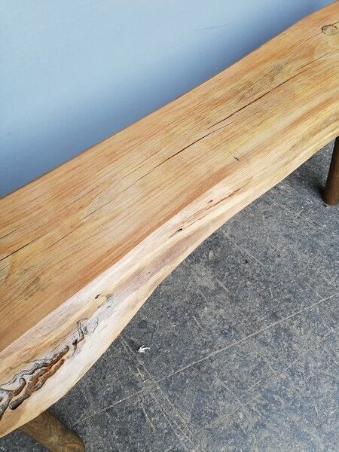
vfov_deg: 67.3
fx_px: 339
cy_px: 226
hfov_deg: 53.1
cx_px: 170
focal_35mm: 26
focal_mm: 3.81
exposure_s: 1/100
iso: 50
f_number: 2.2
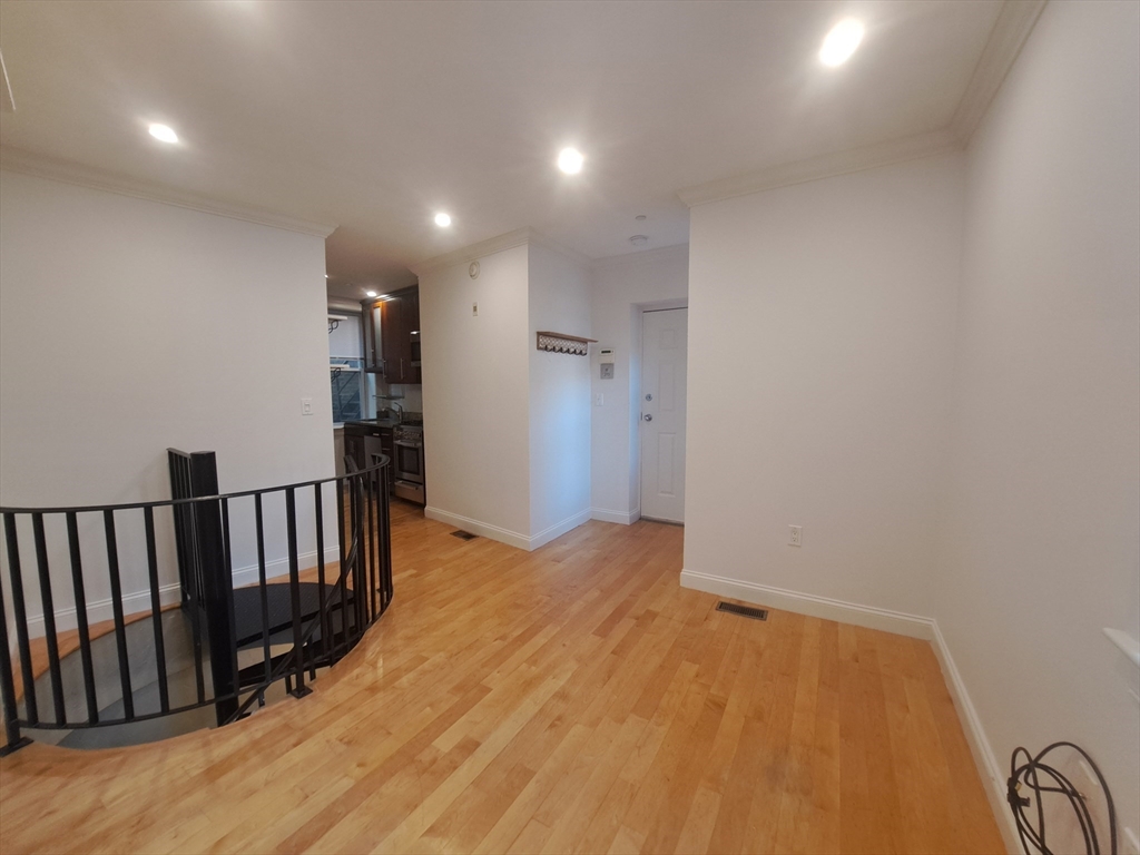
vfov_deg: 89.9
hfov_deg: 106.2
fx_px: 428
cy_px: 428
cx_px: 570
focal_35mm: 13
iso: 125
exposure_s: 1/40
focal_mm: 1.74
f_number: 2.2
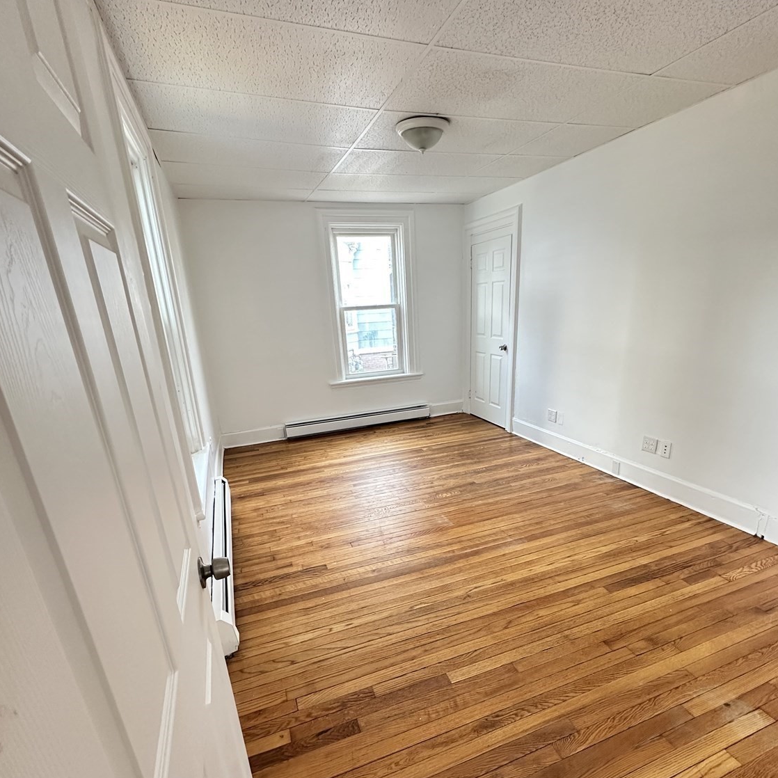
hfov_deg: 84.0
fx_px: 432
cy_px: 454
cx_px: 392
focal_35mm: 17
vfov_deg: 83.3
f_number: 2.2
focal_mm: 2.22
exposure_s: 1/78
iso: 320
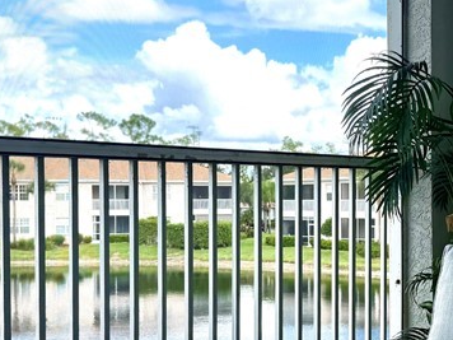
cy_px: 223
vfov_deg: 21.2
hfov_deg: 27.1
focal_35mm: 69
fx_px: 903
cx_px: 412
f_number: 1.78
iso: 100
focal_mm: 6.76
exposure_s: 1/2000
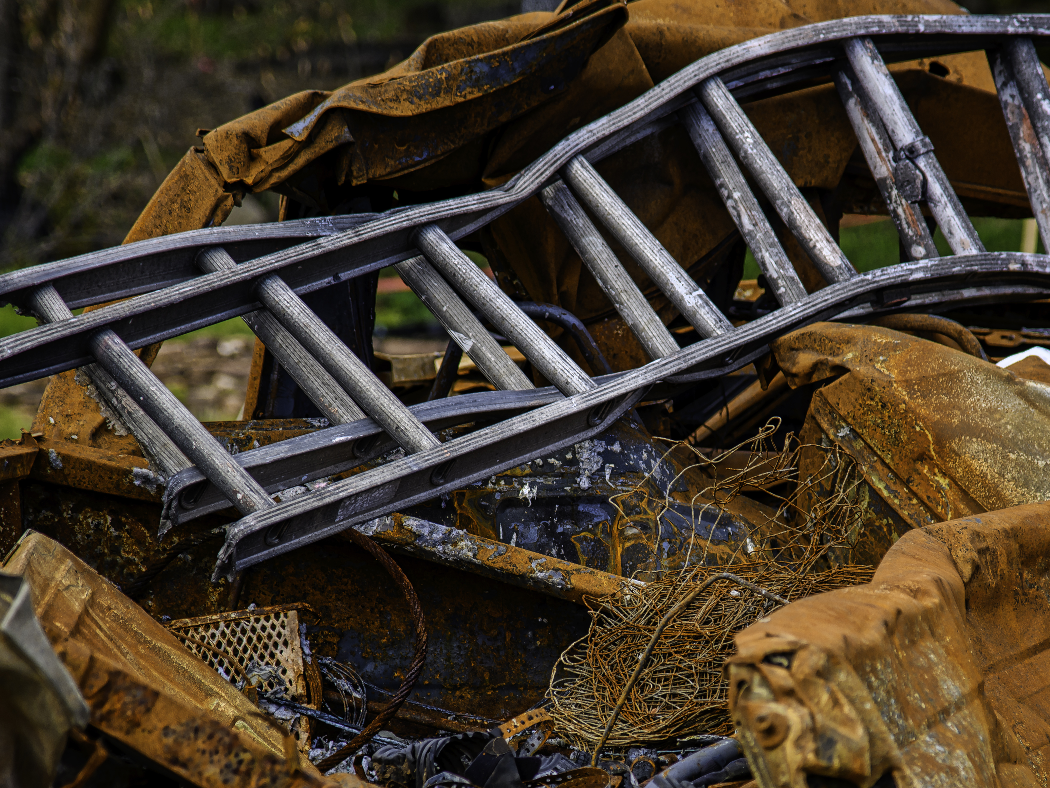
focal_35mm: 233
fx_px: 7068
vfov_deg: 6.4
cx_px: 652
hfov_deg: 8.5
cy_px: 565
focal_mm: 120
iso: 64
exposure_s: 1/125
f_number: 4
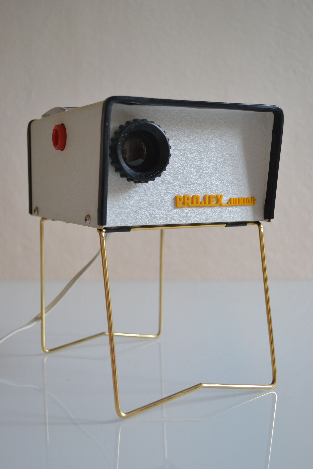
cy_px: 233
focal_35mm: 46
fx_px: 600
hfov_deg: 29.2
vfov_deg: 42.7
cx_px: 157
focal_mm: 30
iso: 400
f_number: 4.5
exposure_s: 1/40
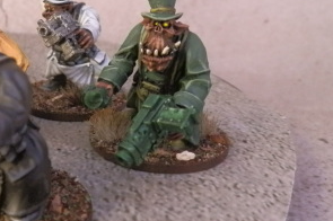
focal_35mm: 53
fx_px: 490
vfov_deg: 25.4
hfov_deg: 35.8
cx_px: 50
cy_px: 86
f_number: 3.1
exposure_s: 1/100
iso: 400
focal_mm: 5
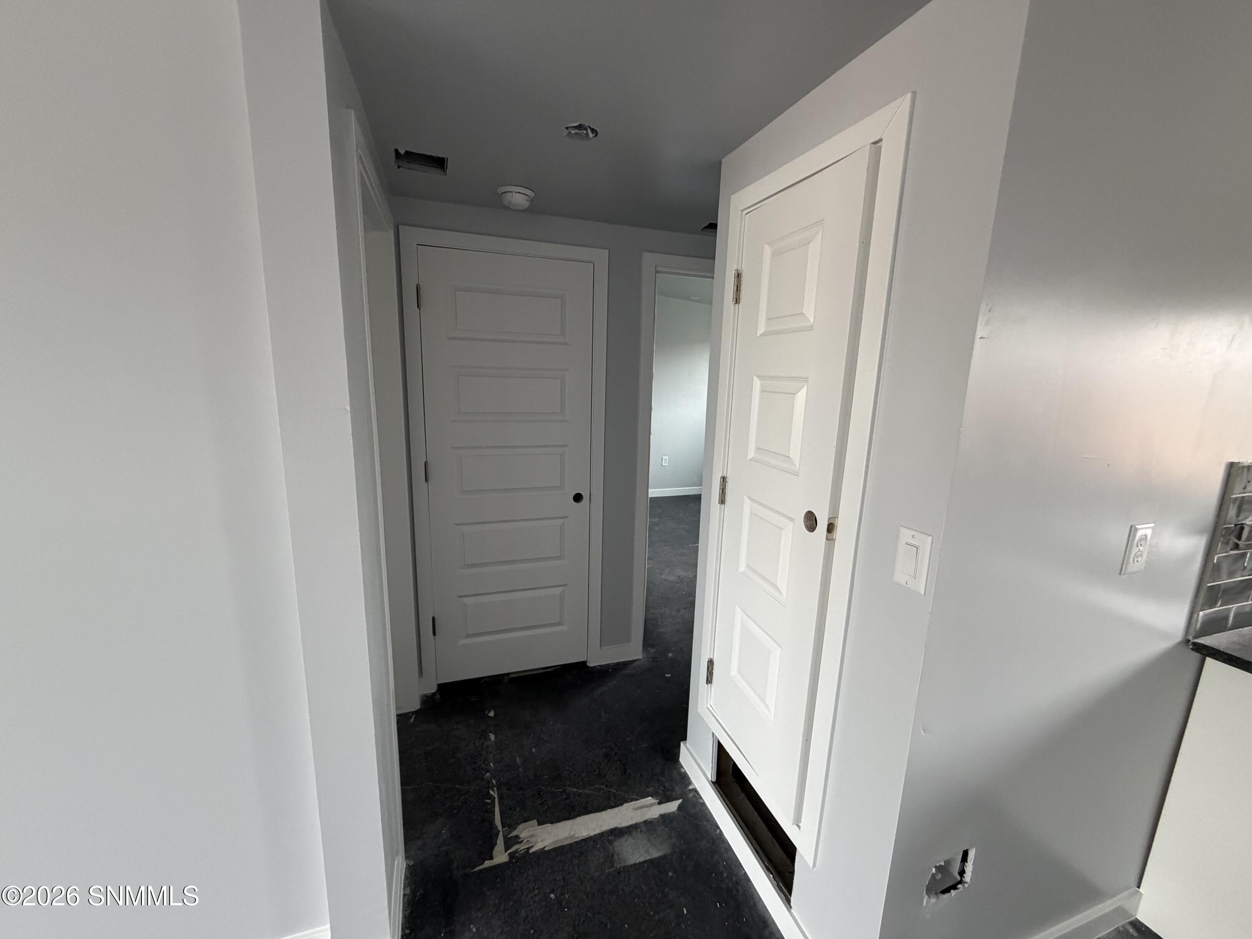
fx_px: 506
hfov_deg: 102.1
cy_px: 470
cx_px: 626
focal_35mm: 14
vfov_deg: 85.7
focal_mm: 2.22
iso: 320
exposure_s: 1/109
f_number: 2.2
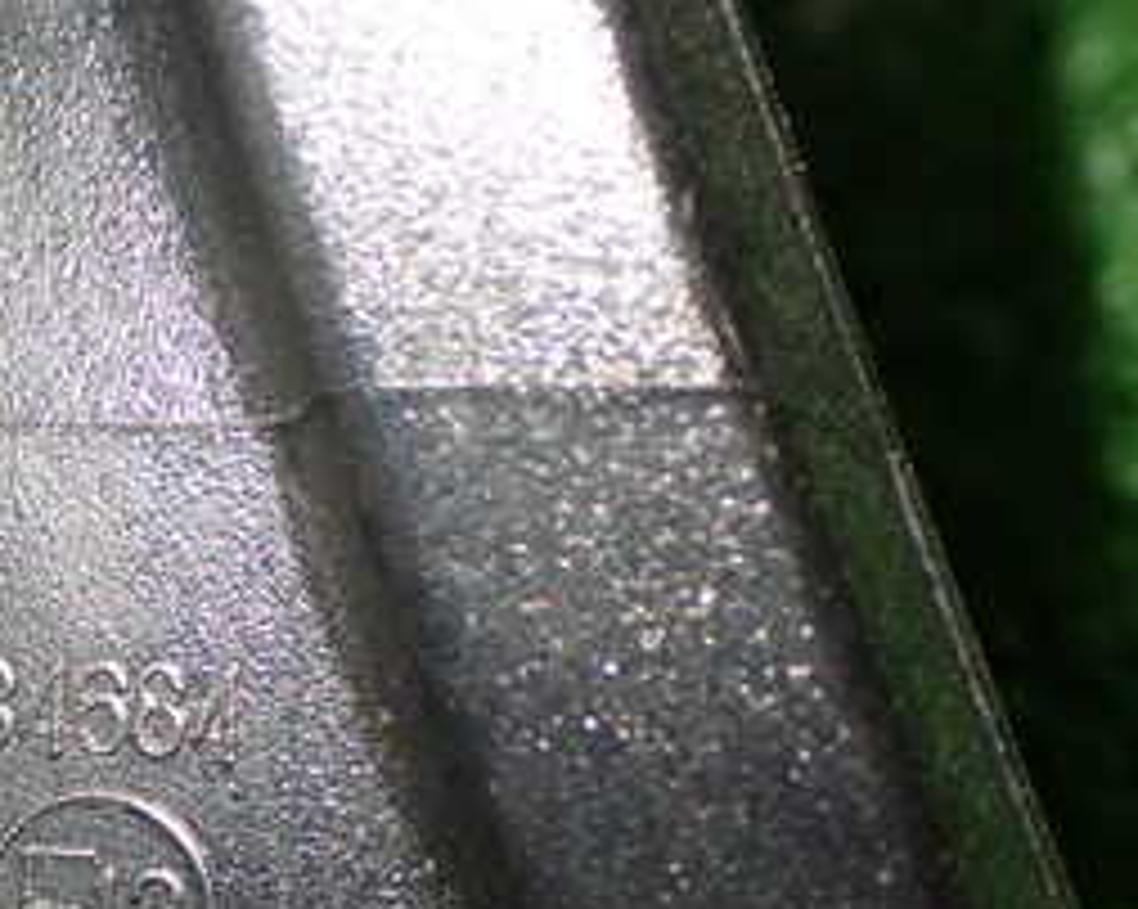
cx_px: -31
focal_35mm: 95
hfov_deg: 19.5
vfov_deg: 15.9
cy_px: 900
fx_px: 3197
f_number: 2.8
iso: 800
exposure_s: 1/80
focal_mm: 7.31
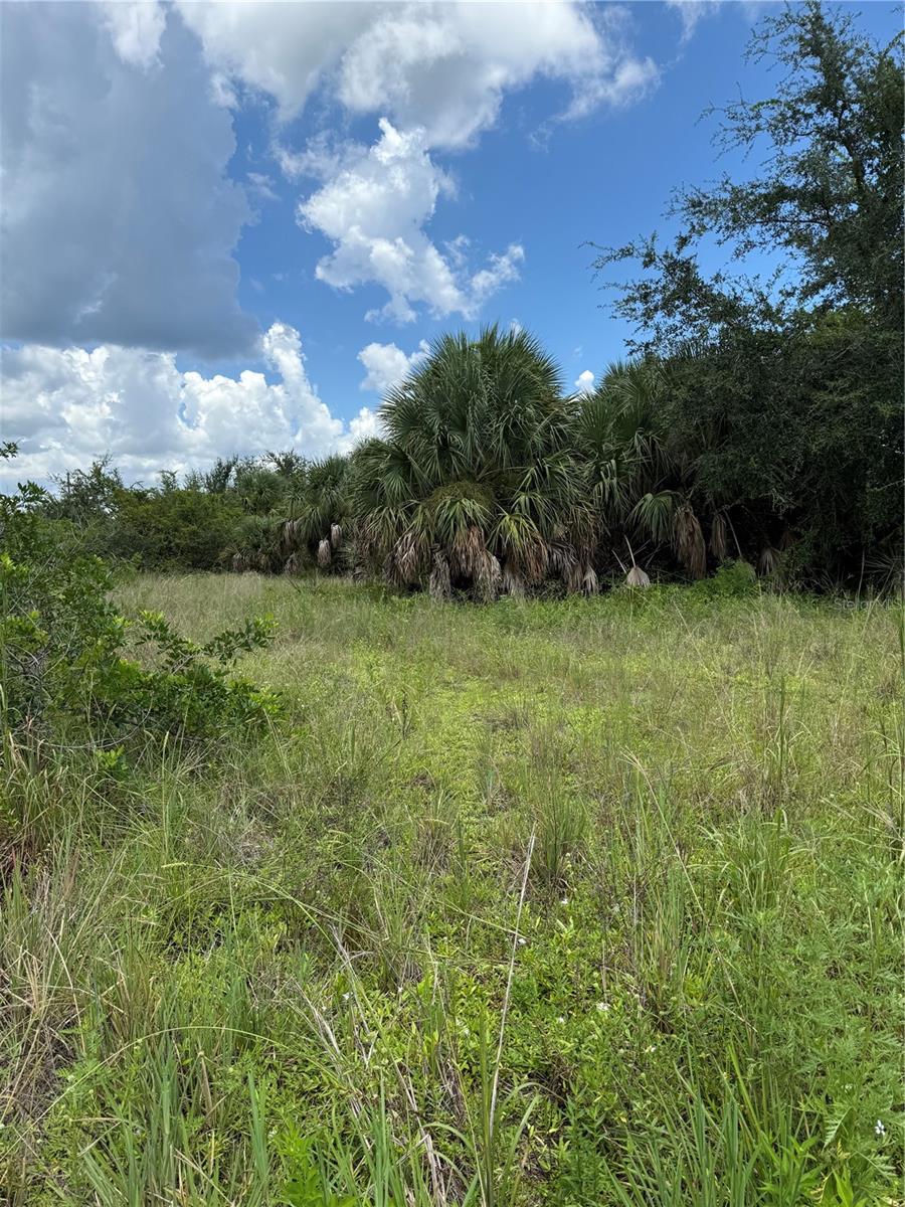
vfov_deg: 71.6
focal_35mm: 24
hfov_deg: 56.8
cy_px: 604
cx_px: 452
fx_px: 837
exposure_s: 1/3145
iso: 80
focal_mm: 6.76
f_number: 1.78
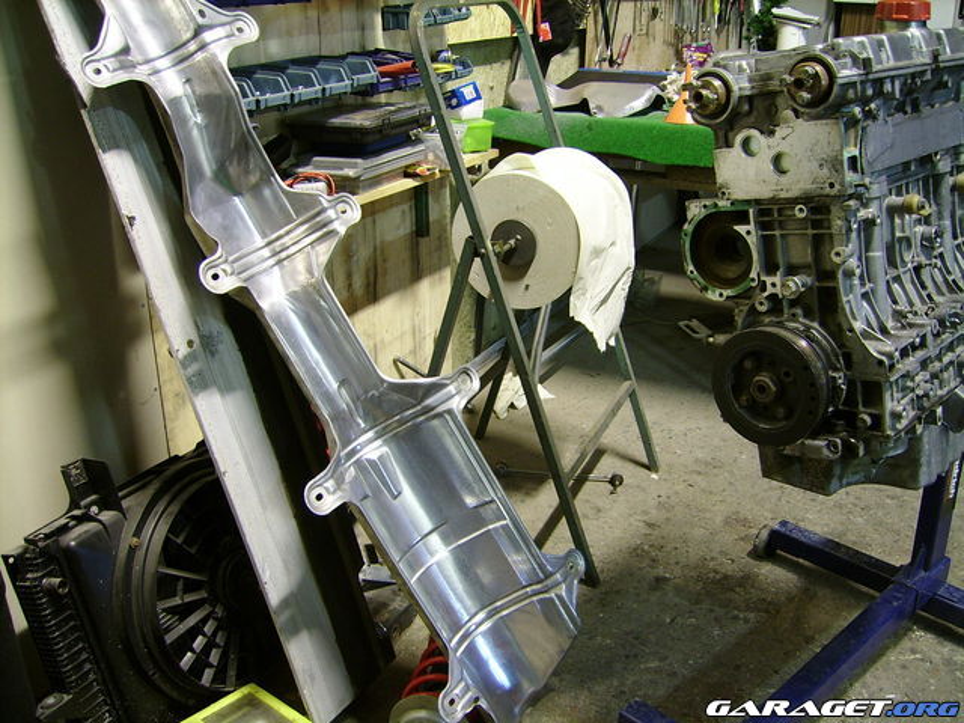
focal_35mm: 35
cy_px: 362
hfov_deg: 52.6
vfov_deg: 40.7
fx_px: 975
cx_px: 482
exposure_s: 1
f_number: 2.8
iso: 100
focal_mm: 5.95
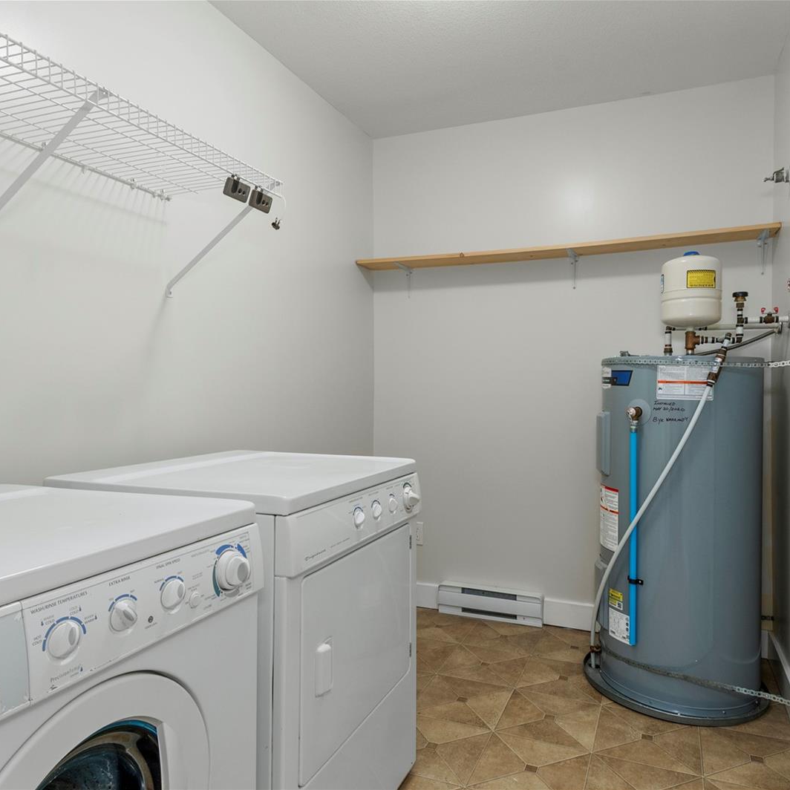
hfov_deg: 67.2
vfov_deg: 67.3
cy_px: 395
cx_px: 422
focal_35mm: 23
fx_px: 594
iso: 320
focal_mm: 12
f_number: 8
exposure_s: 1/200
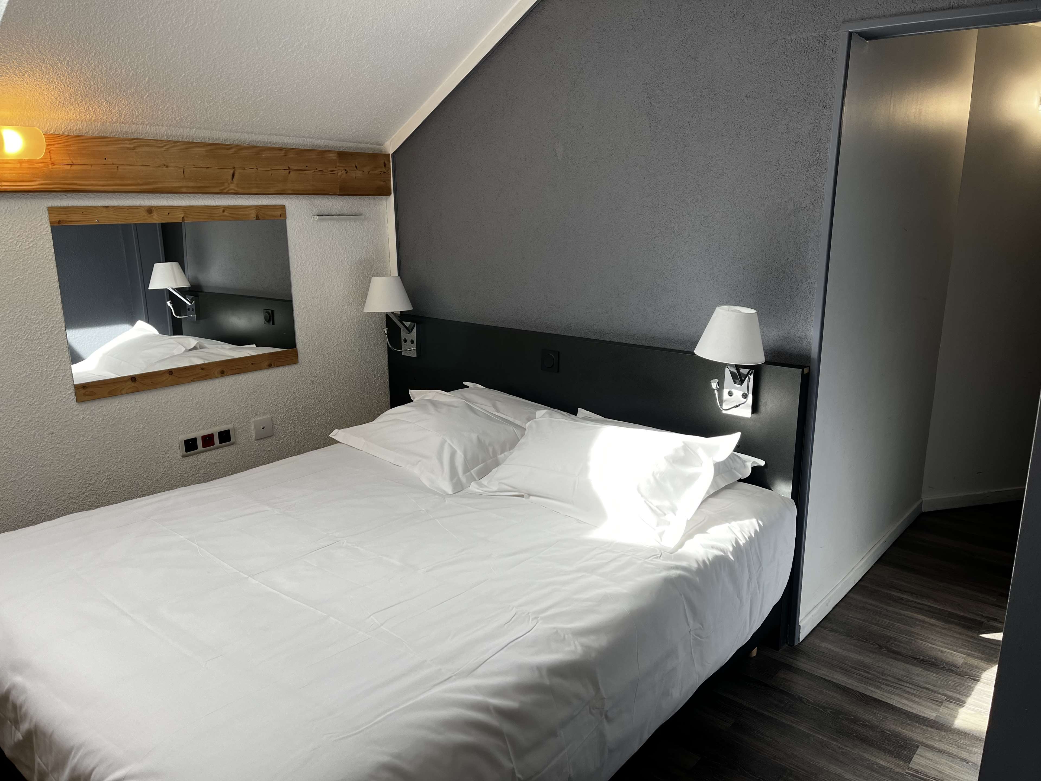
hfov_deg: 67.3
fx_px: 782
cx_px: 520
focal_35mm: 26
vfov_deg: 53.1
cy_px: 390
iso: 40
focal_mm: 5.1
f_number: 1.6
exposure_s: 1/246
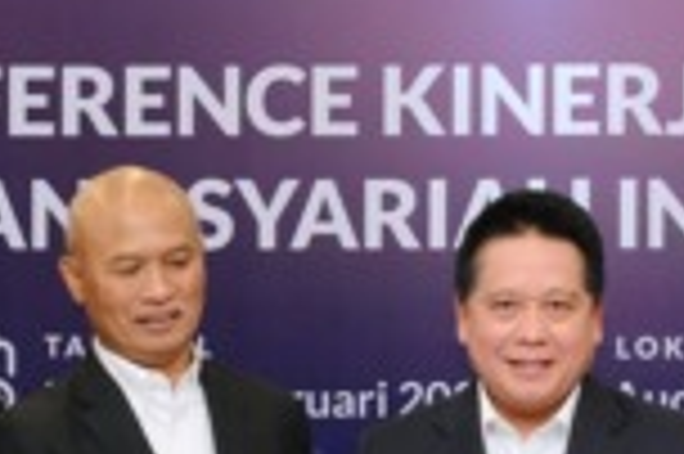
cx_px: 598
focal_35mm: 115
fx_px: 2183
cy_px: 245
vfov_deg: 11.9
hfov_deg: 17.6
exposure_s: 1/250
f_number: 3.6
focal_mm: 17
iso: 3200
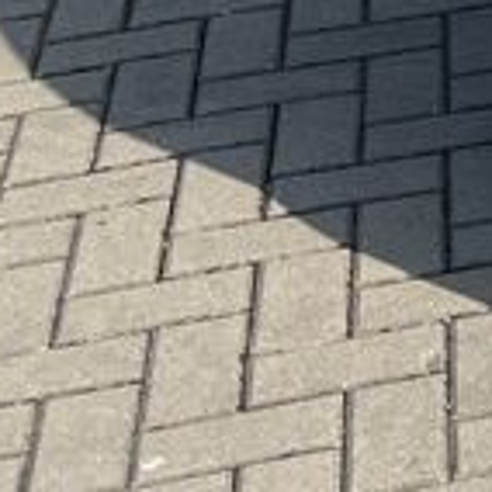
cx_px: 1455
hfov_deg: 8.8
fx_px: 2669
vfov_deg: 9.1
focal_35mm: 166
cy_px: -811
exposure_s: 1/5076
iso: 50
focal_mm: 5.1
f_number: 1.6
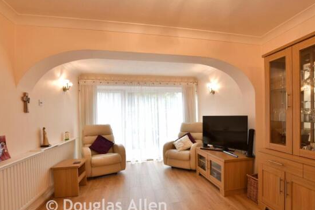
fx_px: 157
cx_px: 169
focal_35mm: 18
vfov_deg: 67.1
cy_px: 119
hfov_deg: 89.9
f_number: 8
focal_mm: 10
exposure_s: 1/2
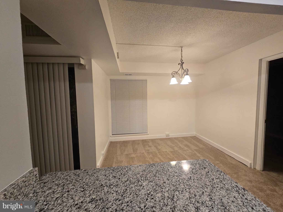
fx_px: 106
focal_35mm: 13
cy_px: 106
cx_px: 142
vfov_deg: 89.9
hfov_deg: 106.2
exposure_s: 1/60
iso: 200
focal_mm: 2.2
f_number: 2.2
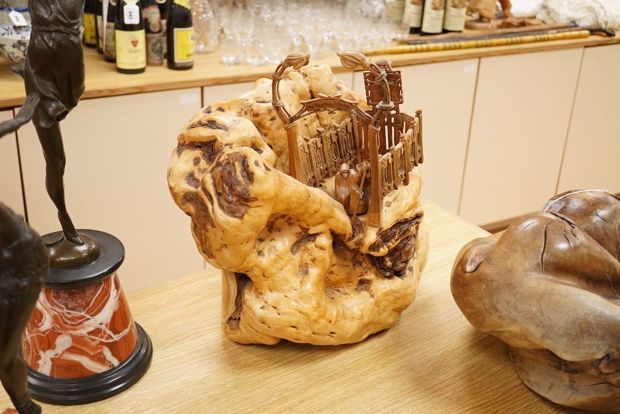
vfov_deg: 29.9
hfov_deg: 43.6
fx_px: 775
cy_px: 207
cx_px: 310
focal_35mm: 45
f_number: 3.5
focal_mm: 30
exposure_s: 1/320
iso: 2500
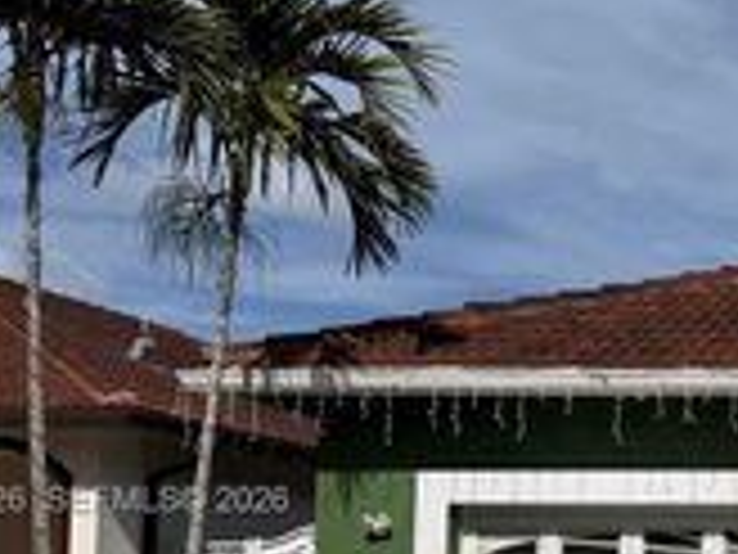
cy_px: 502
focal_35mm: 73
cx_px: 976
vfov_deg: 19.8
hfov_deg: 23.4
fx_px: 1556
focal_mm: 6.76
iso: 80
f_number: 1.78
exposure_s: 1/14286
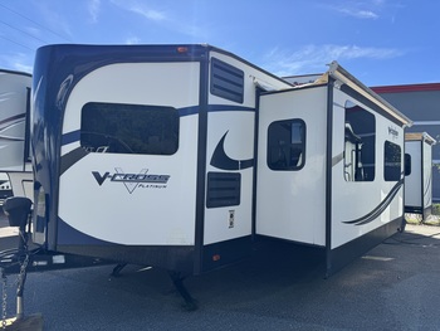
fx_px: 305
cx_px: 220
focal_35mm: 24
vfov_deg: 56.9
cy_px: 166
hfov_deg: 71.6
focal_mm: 6.76
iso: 80
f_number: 1.78
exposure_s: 1/2959
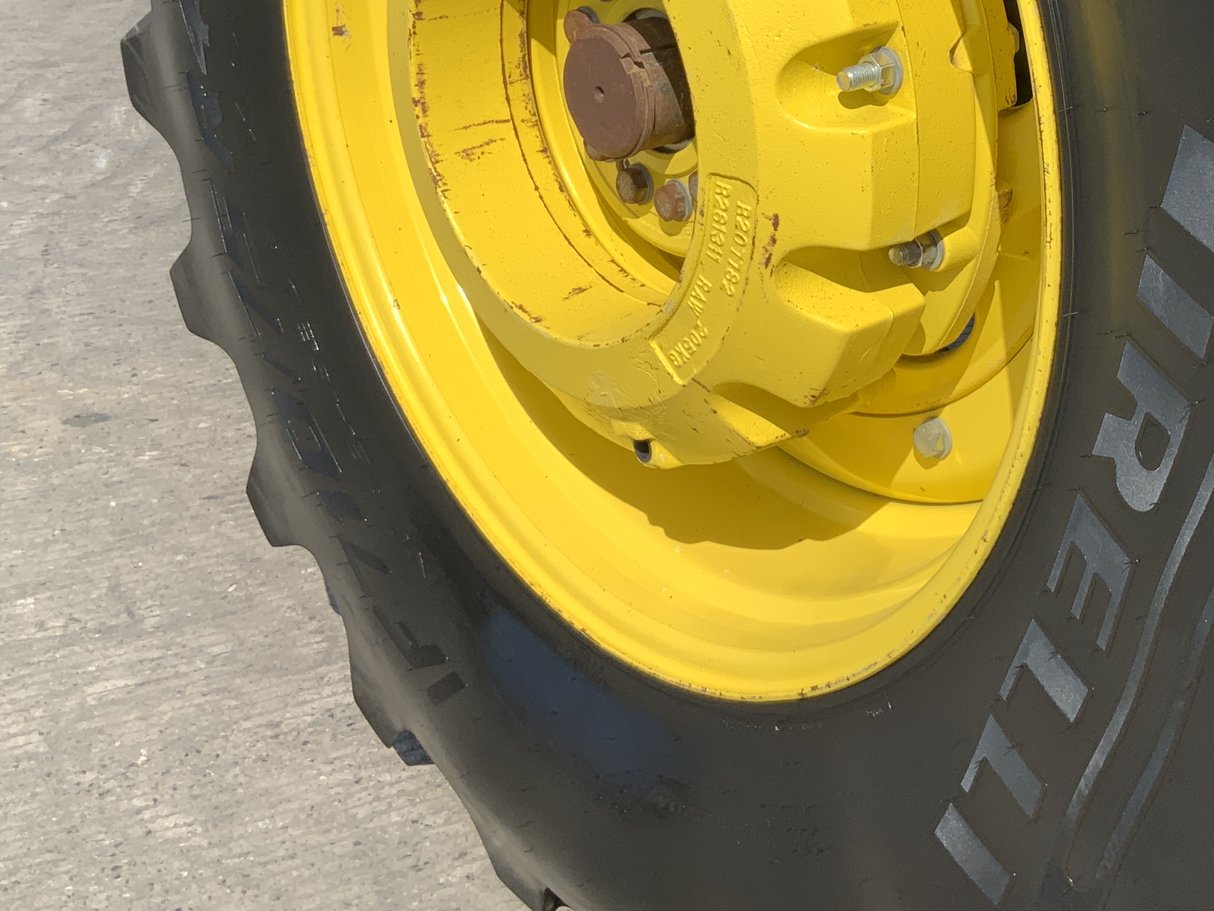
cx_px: 944
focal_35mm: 57
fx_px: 1999
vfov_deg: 24.8
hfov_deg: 33.0
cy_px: 74
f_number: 1.8
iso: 16
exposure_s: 1/1848
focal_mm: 3
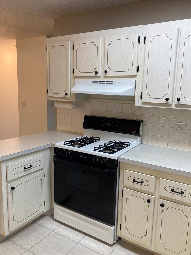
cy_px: 128
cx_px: 96
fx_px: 206
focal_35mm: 28
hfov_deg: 49.7
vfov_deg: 63.4
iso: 50
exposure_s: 1/60
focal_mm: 3.99
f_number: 1.8
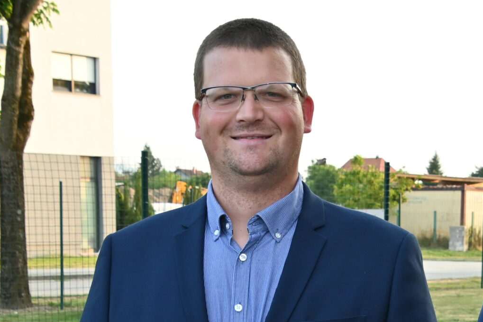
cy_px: 352
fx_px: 1315
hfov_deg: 20.4
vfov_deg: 13.7
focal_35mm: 98
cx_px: 428
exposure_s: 1/125
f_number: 6.3
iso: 500
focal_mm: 26
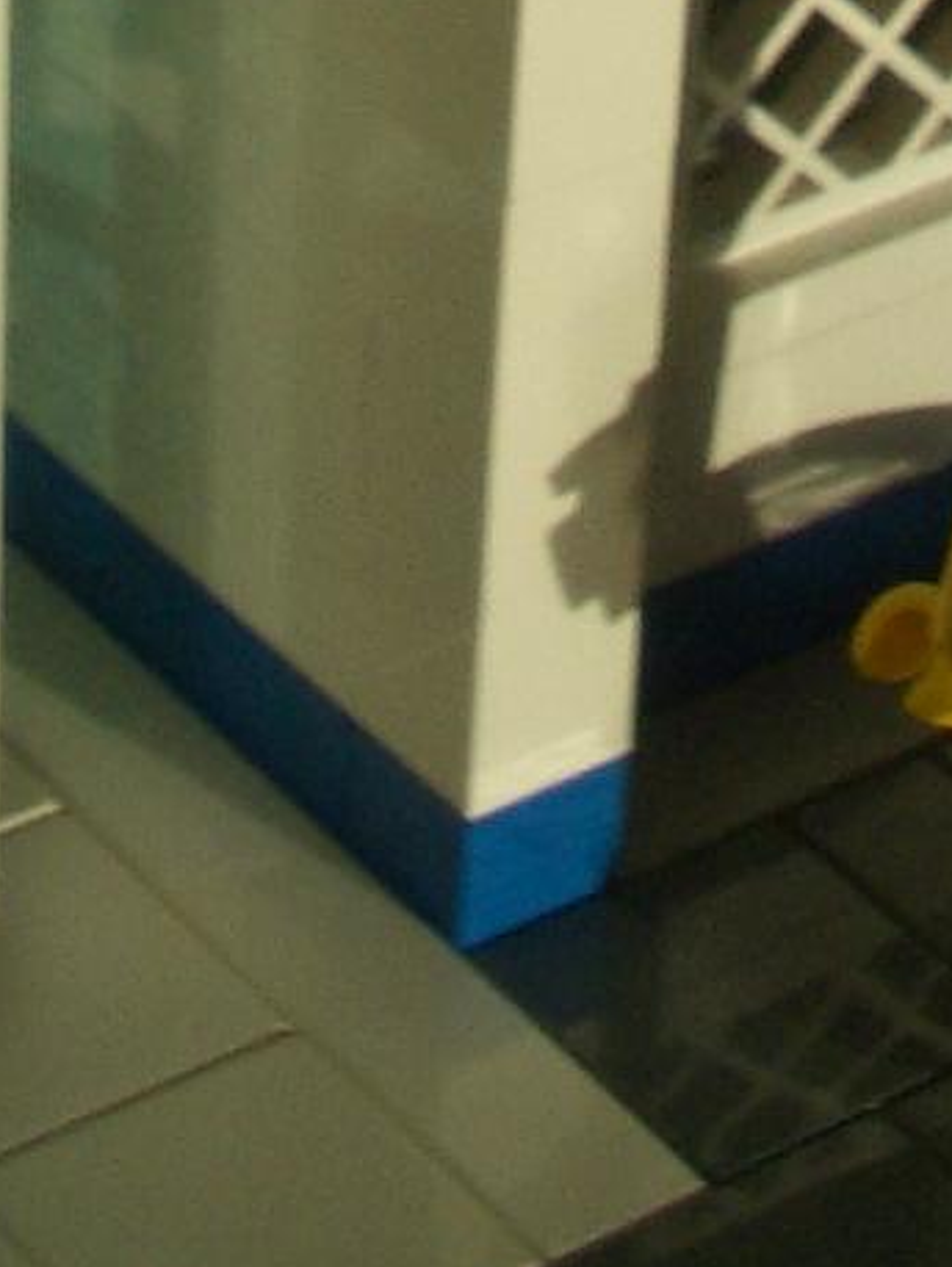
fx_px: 6448
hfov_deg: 8.4
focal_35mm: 176
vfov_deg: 10.2
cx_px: 695
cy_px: -1452
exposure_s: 1/1000
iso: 50
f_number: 4.3
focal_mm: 5.8
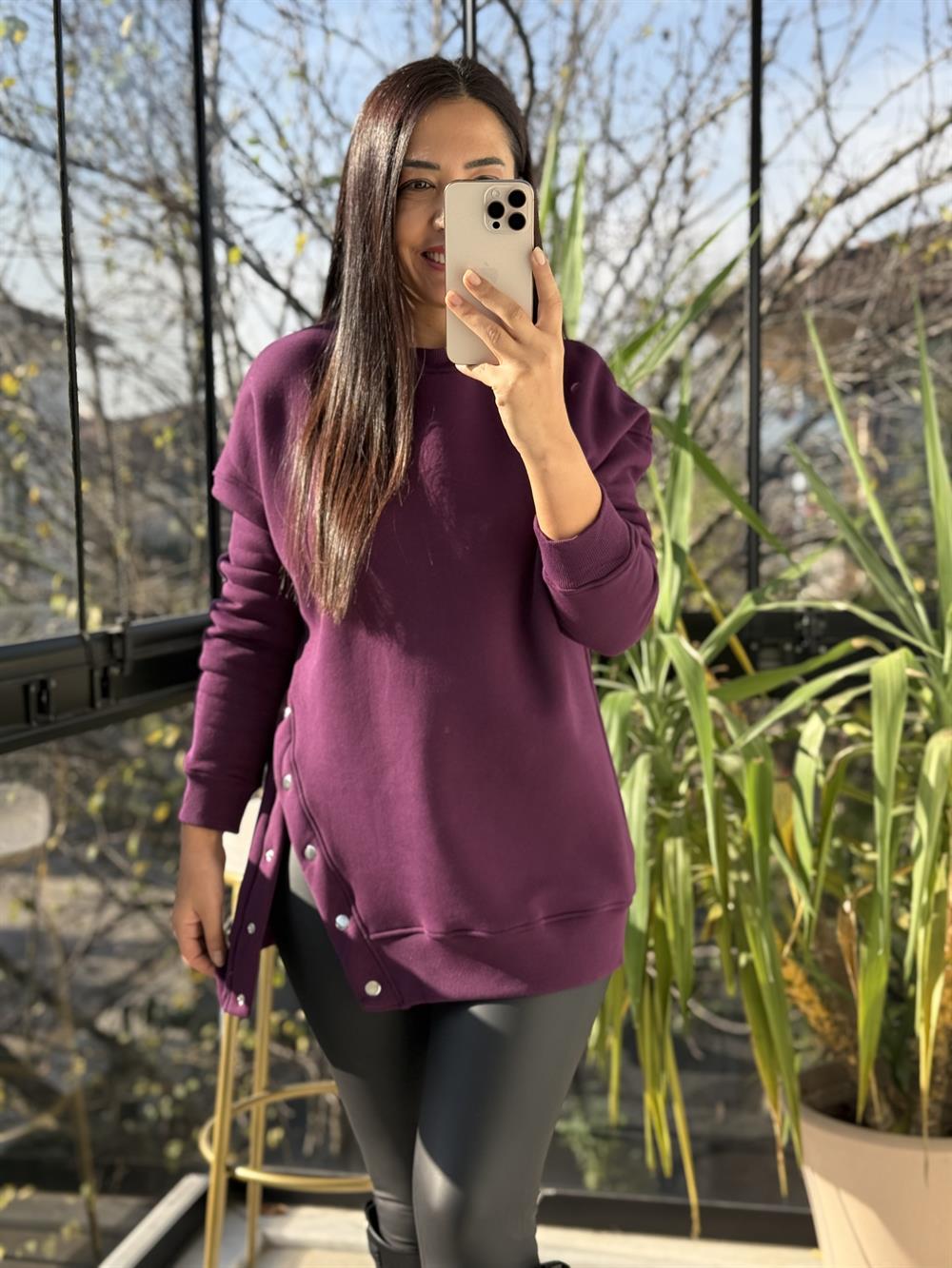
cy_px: 634
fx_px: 1760
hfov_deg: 30.3
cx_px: 476
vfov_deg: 39.7
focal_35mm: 48
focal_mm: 6.76
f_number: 1.78
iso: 80
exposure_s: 1/1027
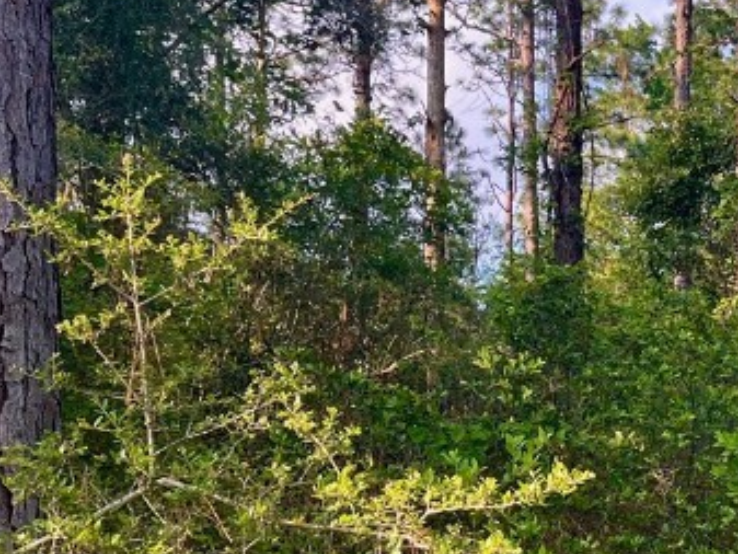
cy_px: 425
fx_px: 1685
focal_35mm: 79
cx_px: 839
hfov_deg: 23.0
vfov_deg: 18.5
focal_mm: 5.1
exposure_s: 1/397
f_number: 1.6
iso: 50
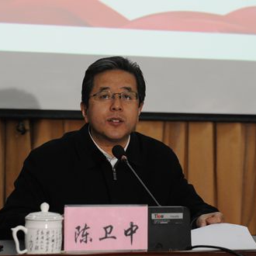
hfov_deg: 19.3
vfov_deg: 19.3
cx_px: 113
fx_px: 753
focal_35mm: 90
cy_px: 128
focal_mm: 70
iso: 3200
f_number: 4.5
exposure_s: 1/160
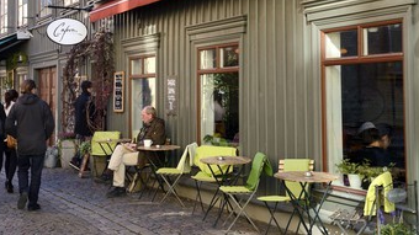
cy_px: 65
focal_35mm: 57
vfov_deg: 20.9
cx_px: 192
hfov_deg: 36.6
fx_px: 633
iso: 200
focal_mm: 44
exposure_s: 1/200
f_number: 5
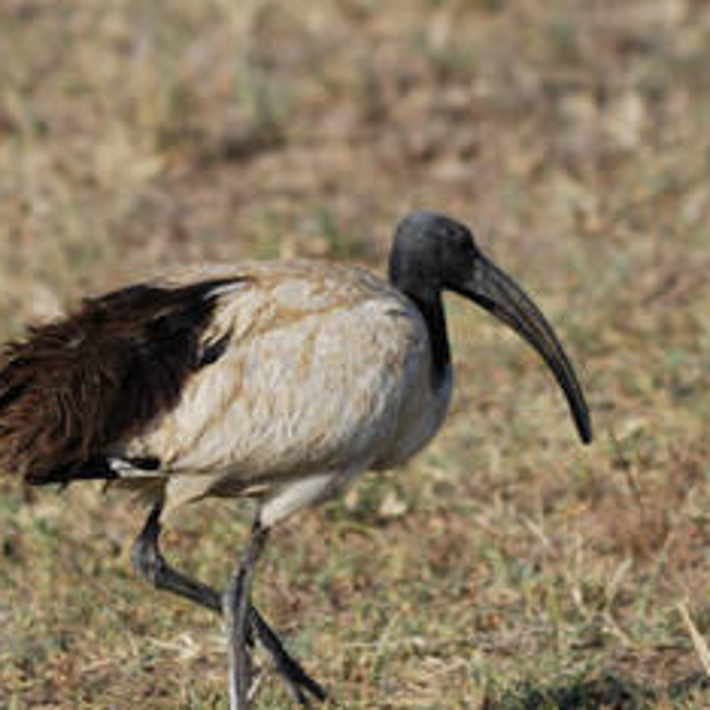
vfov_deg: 1.2
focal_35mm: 1412
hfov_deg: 1.2
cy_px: 394
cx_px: 367
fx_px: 32766
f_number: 5.6
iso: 110
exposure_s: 1/400
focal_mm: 370
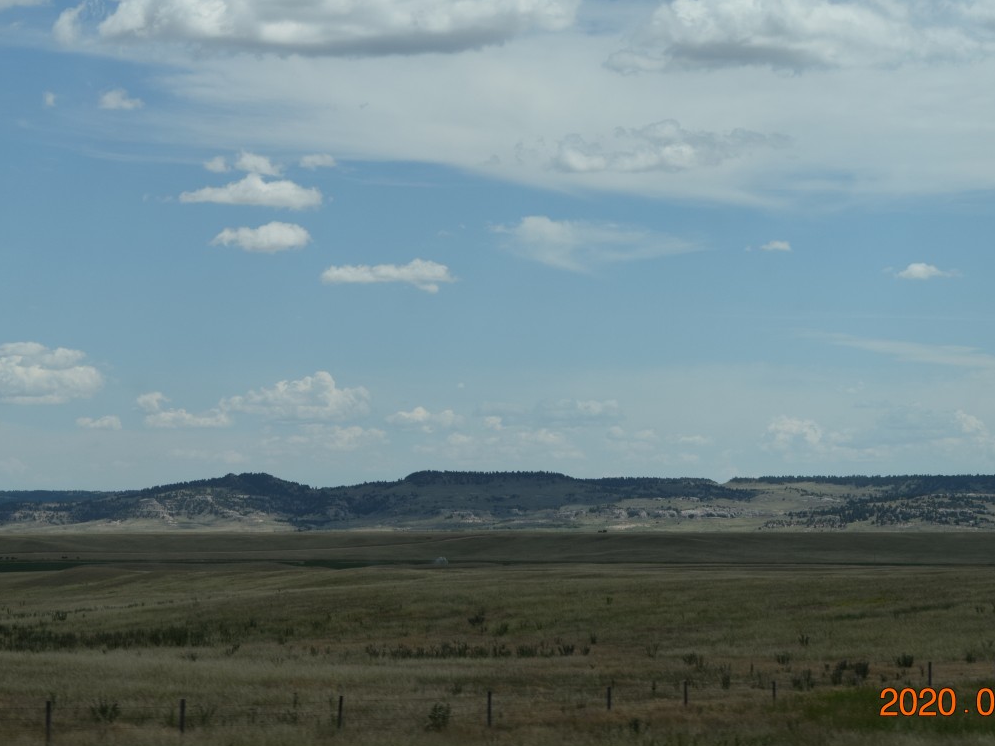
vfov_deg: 13.7
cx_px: 525
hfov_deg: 18.3
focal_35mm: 108
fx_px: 3094
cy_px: 320
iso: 200
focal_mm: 55
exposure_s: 1/500
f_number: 11
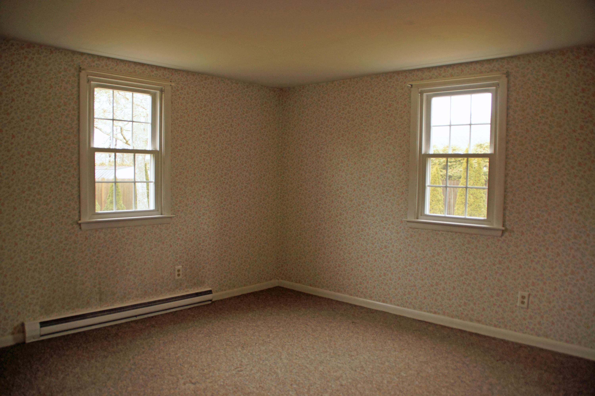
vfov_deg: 47.9
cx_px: 298
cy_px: 198
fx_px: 446
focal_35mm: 27
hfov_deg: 67.4
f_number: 3.5
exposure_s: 1/40
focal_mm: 18
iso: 400
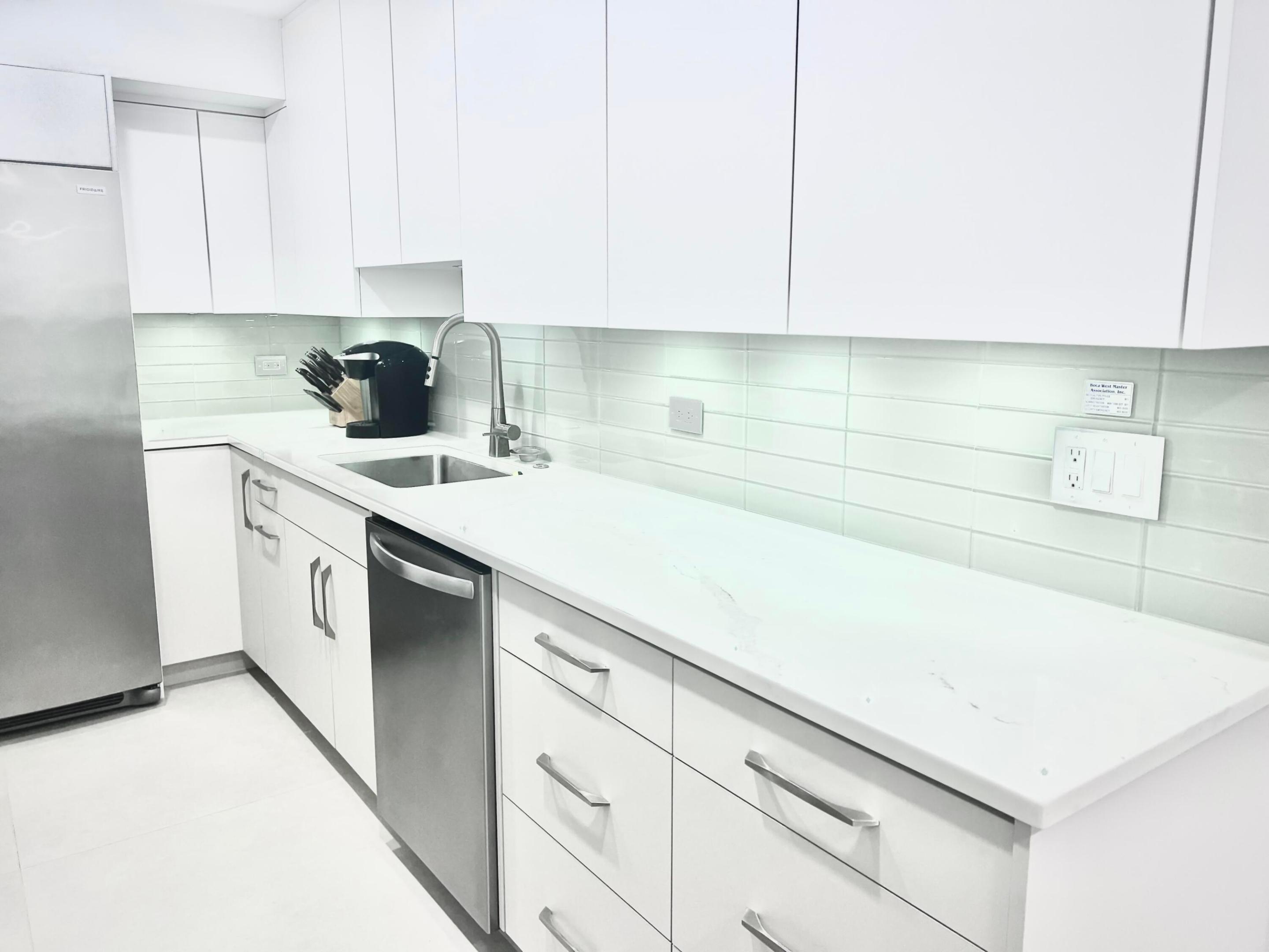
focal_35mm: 26
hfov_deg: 67.3
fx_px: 953
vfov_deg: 53.1
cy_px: 476
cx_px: 634
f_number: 1.5
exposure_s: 1/120
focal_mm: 5.7
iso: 100
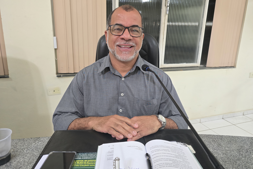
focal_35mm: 24
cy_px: 78
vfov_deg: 53.1
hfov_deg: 73.7
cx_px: 126
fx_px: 169
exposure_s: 1/60
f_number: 1.7
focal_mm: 6.3
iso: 800
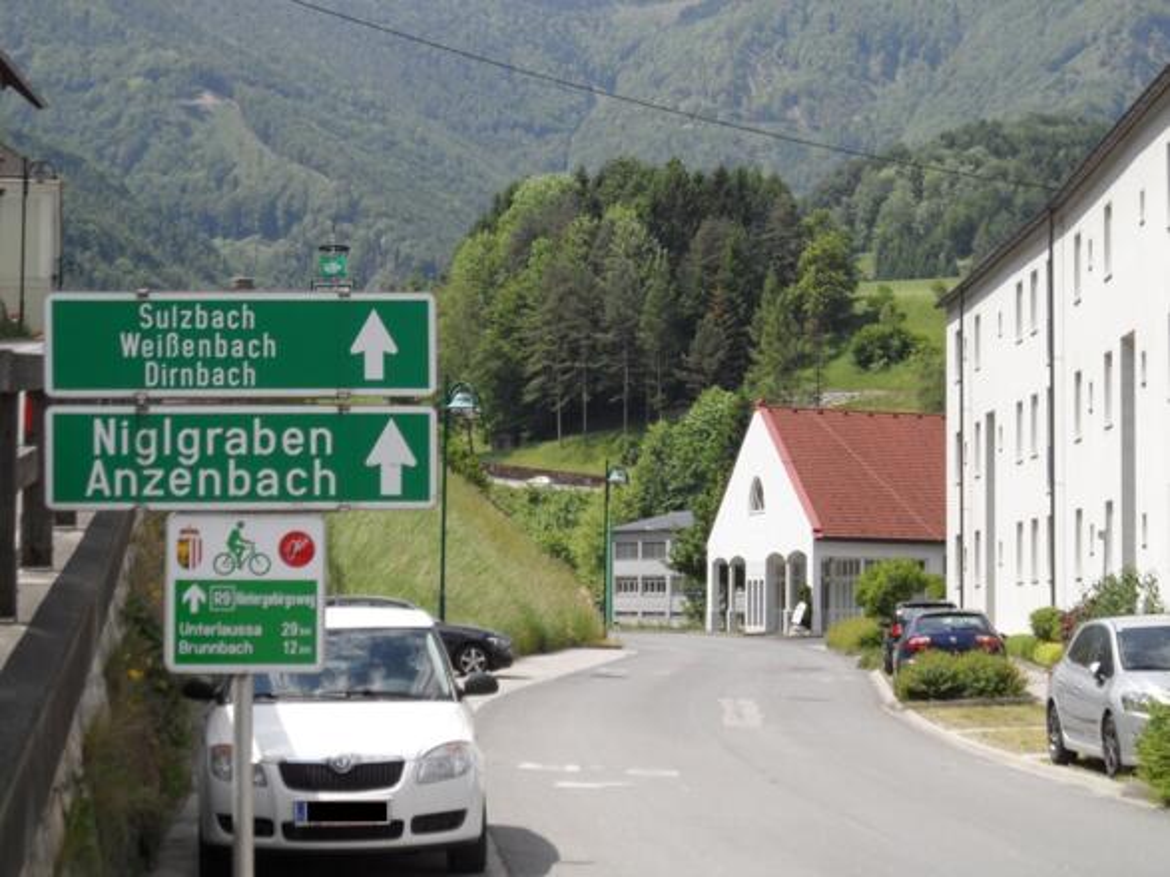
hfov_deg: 24.4
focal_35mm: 80
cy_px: 438
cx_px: 585
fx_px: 2703
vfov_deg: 18.4
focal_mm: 13.2
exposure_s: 1/500
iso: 80
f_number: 4.2
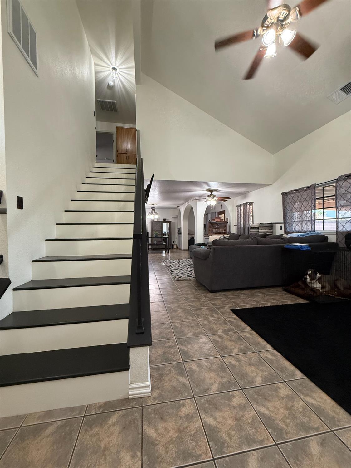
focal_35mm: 14
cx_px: 176
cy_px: 234
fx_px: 189
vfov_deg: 102.1
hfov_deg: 85.7
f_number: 2.2
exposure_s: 1/60
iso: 400
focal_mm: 2.22
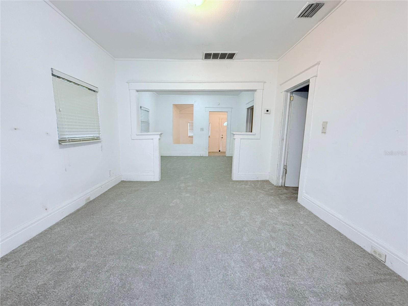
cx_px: 204
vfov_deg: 85.7
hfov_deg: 102.1
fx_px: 165
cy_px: 153
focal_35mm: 14
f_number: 2.2
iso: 500
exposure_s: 1/60
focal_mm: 2.22
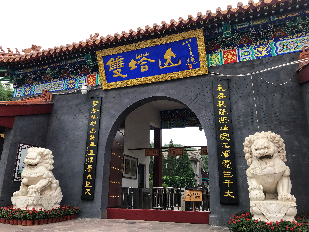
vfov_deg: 49.7
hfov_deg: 63.4
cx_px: 154
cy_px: 116
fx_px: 250
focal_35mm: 28
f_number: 1.8
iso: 20
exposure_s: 1/129
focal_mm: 3.99
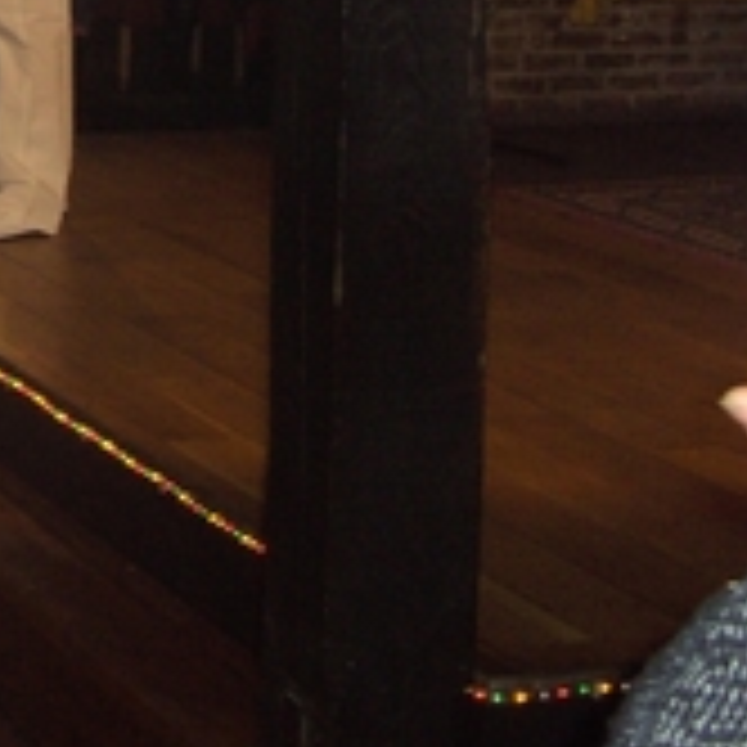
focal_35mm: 118
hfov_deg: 14.5
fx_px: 2881
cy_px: -212
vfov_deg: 14.2
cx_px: -27
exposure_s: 1/50
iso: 100
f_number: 2.8
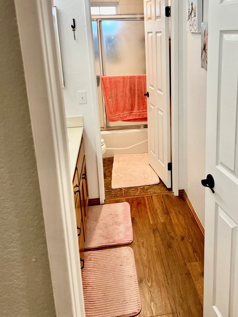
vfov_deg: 53.1
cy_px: 110
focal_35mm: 34
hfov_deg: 41.4
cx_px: 152
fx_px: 312
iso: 64
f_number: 1.5
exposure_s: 1/60
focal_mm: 5.7
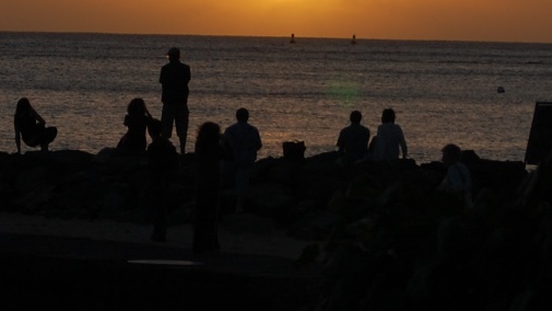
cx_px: 296
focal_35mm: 274
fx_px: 4005
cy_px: -18
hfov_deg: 7.9
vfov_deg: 4.4
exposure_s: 1/400
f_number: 10
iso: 200
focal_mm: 55
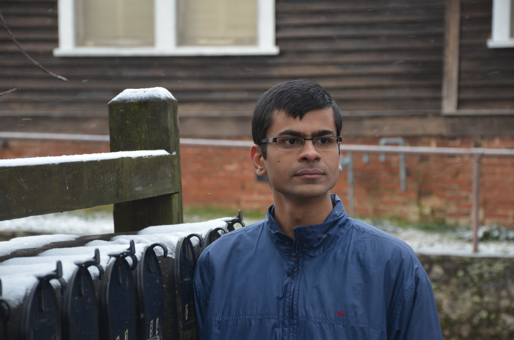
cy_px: 170
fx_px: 2137
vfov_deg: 9.1
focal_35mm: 150
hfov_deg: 13.7
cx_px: 257
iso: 200
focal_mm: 100
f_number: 5.6
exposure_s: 1/125
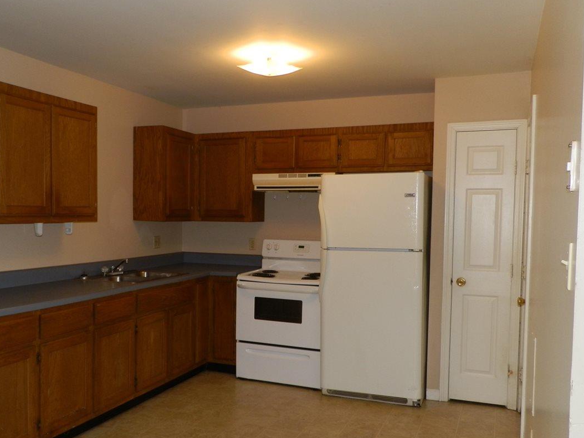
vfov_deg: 41.7
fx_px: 574
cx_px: 245
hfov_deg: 53.7
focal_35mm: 34
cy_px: 246
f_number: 3.3
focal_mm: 5
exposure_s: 1/30
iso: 100
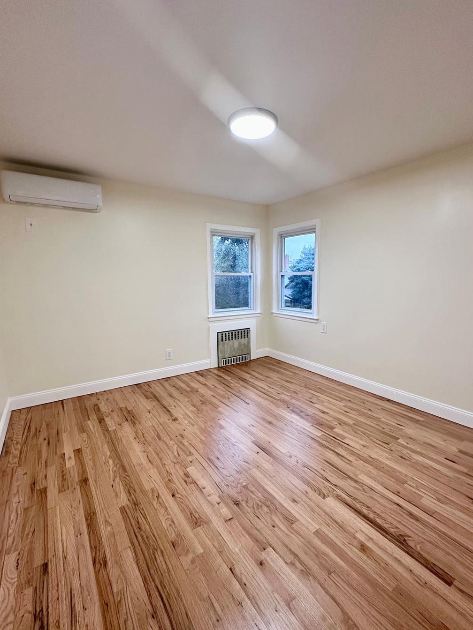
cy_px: 316
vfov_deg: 94.5
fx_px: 292
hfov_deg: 78.0
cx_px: 252
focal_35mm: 16
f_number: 2.2
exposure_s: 1/60
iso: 160
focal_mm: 2.22
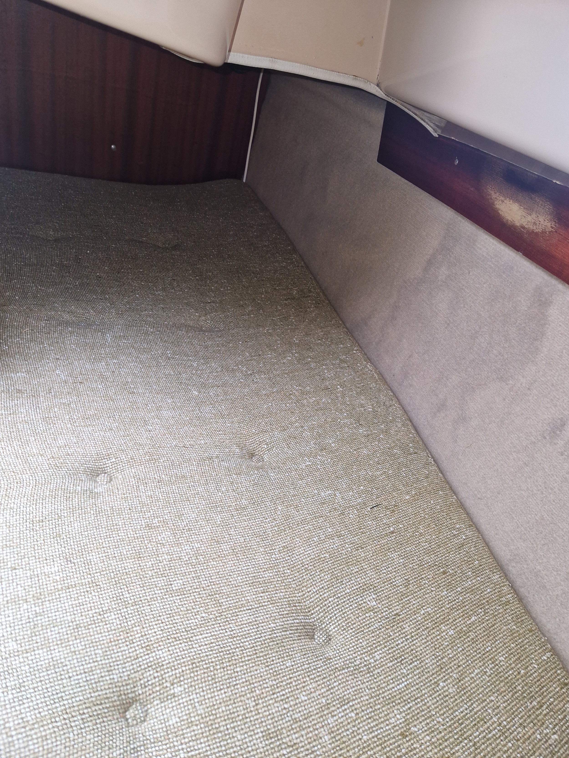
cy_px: 379
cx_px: 284
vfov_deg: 73.9
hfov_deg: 58.9
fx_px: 504
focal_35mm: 23
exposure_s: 1/100
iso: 200
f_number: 1.8
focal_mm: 5.4
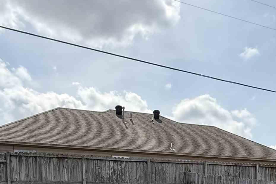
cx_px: 171
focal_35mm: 48
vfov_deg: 24.8
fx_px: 368
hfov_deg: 40.9
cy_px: 233
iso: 64
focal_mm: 2.22
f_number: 2.2
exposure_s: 1/2024
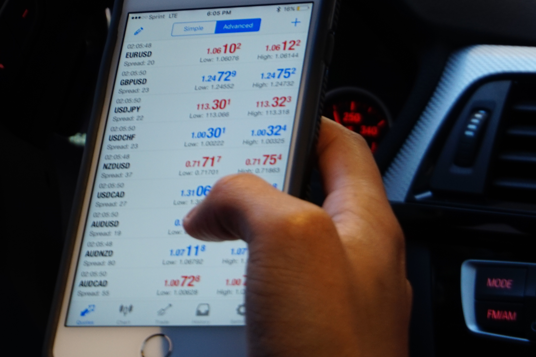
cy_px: 16
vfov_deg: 8.7
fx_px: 2322
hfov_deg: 13.1
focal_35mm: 156
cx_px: 67
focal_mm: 49
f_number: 5.6
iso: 200
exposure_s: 1/8
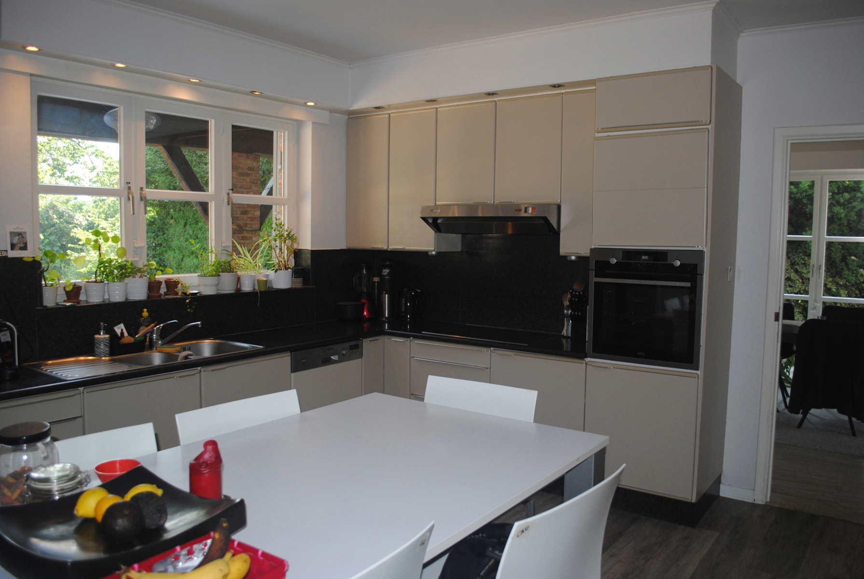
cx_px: 432
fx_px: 649
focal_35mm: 27
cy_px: 290
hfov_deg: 67.3
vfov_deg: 48.1
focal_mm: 18
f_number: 3.5
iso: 200
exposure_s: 1/60
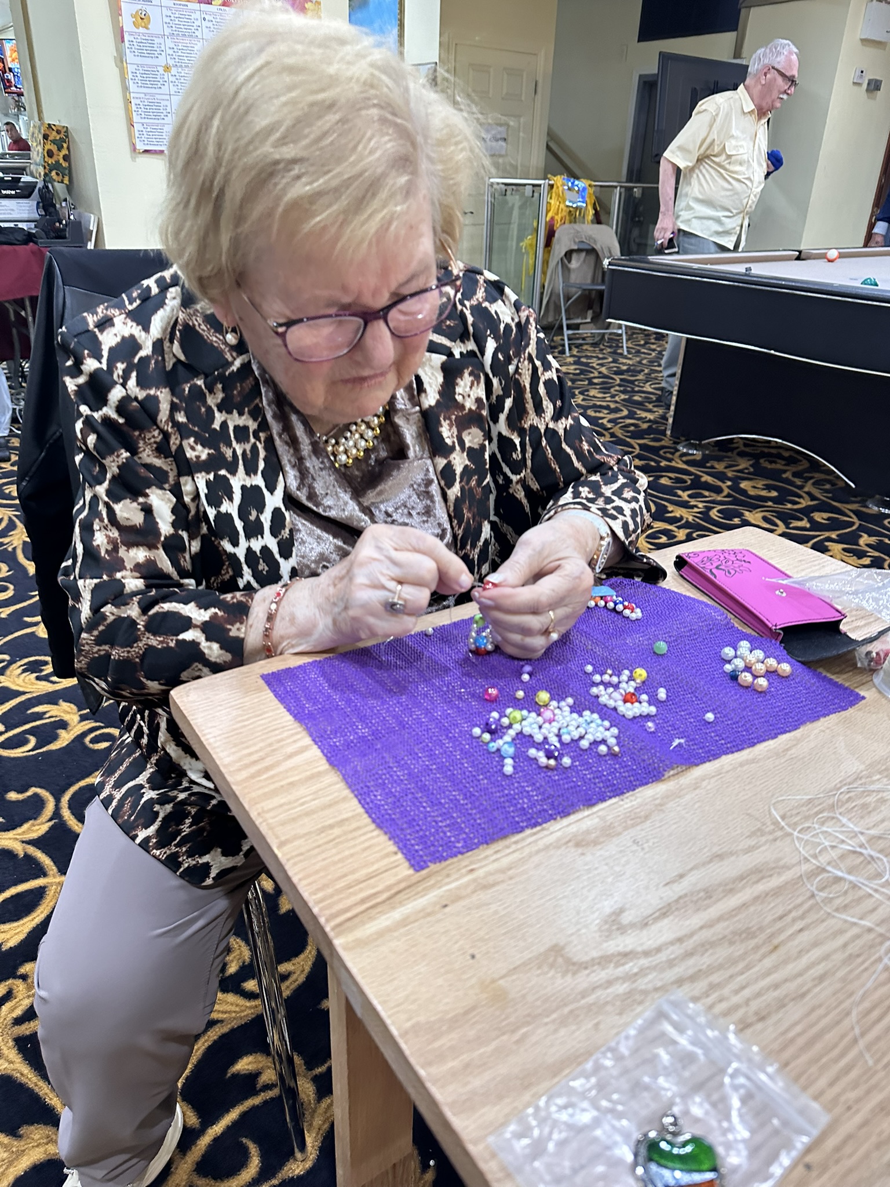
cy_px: 594
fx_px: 823
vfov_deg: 71.6
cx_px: 445
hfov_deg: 56.8
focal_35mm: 24
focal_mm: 6.86
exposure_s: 1/60
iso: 500
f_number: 1.78
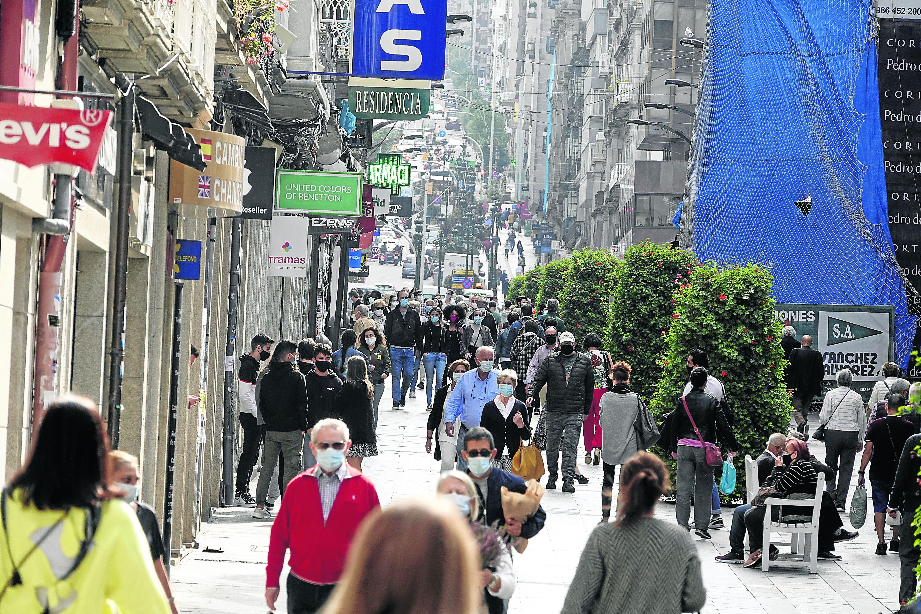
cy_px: 307
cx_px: 460
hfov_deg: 6.4
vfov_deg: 4.3
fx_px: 8186
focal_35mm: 320
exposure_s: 1/160
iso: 100
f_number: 5
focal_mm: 117.29
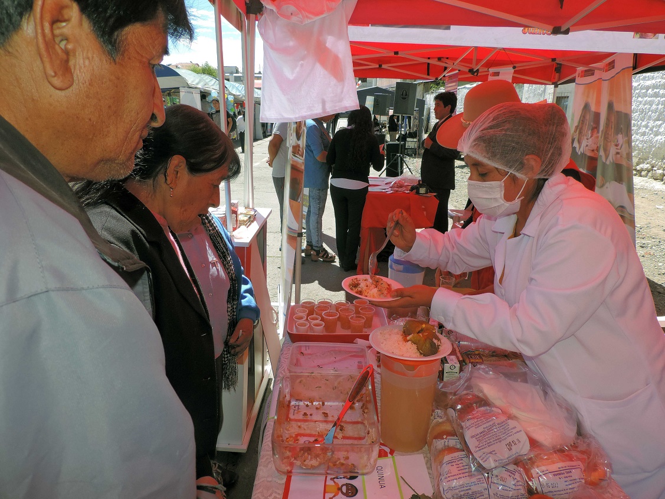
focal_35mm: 24
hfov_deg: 71.6
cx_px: 332
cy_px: 250
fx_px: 461
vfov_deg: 56.8
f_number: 3
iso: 80
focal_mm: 4.3
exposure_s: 1/640
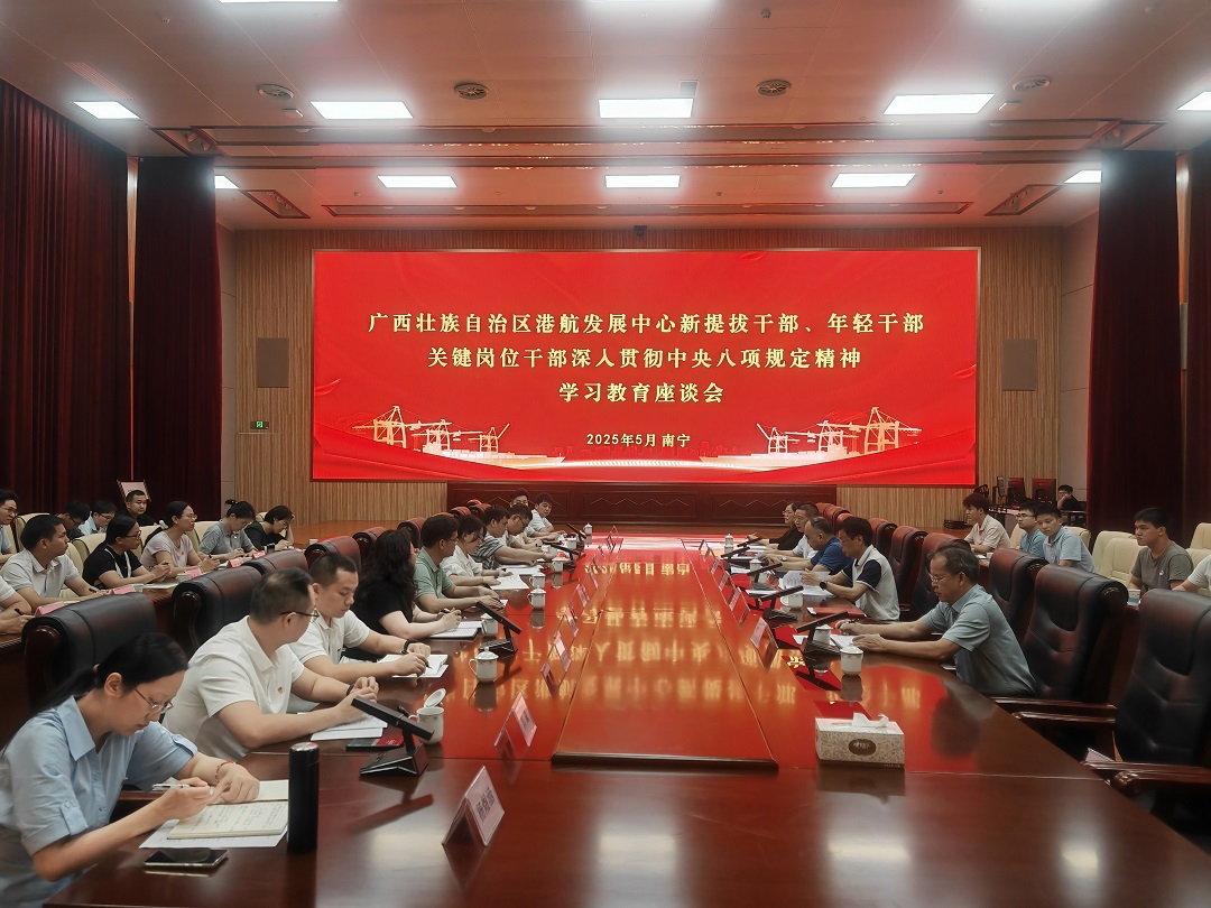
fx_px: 945
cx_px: 606
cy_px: 454
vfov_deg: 51.4
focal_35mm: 27
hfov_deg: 65.3
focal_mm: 7.62
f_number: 1.6
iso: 125
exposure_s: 1/100
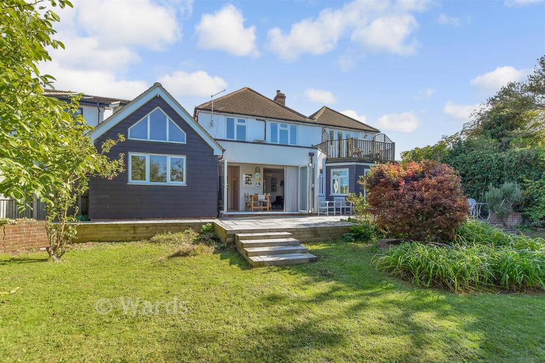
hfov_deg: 100.4
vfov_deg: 77.3
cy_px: 182
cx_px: 272
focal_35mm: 15
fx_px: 227
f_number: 8
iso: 200
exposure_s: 1/200
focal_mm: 10
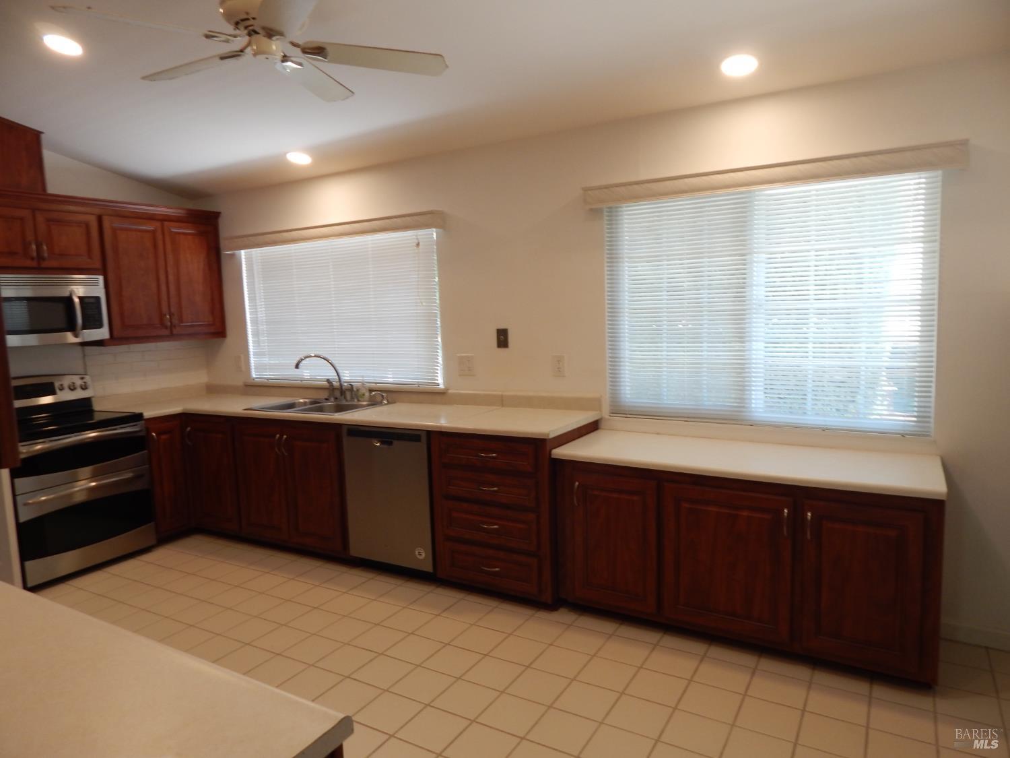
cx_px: 505
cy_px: 379
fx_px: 642
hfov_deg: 76.4
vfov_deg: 61.1
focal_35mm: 22
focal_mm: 4
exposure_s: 1/40
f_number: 3
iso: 125
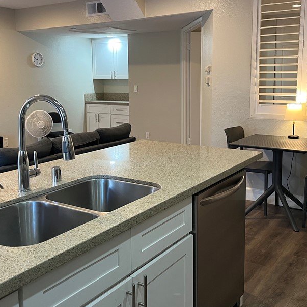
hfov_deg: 42.8
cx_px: 151
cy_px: 127
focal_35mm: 39
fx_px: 391
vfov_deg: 42.7
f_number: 1.6
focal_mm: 5.1
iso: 125
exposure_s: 1/60
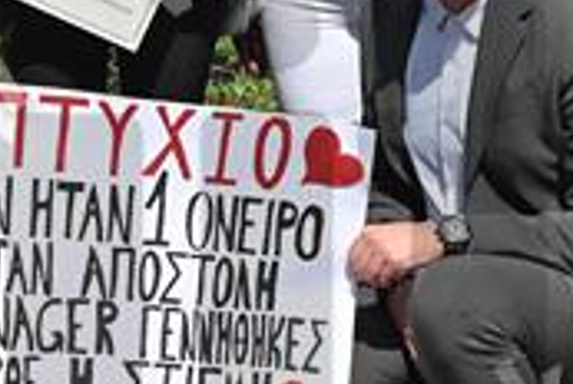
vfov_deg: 9.3
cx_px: 103
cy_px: -127
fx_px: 2328
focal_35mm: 146
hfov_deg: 13.9
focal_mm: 33
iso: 250
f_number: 20
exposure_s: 1/200
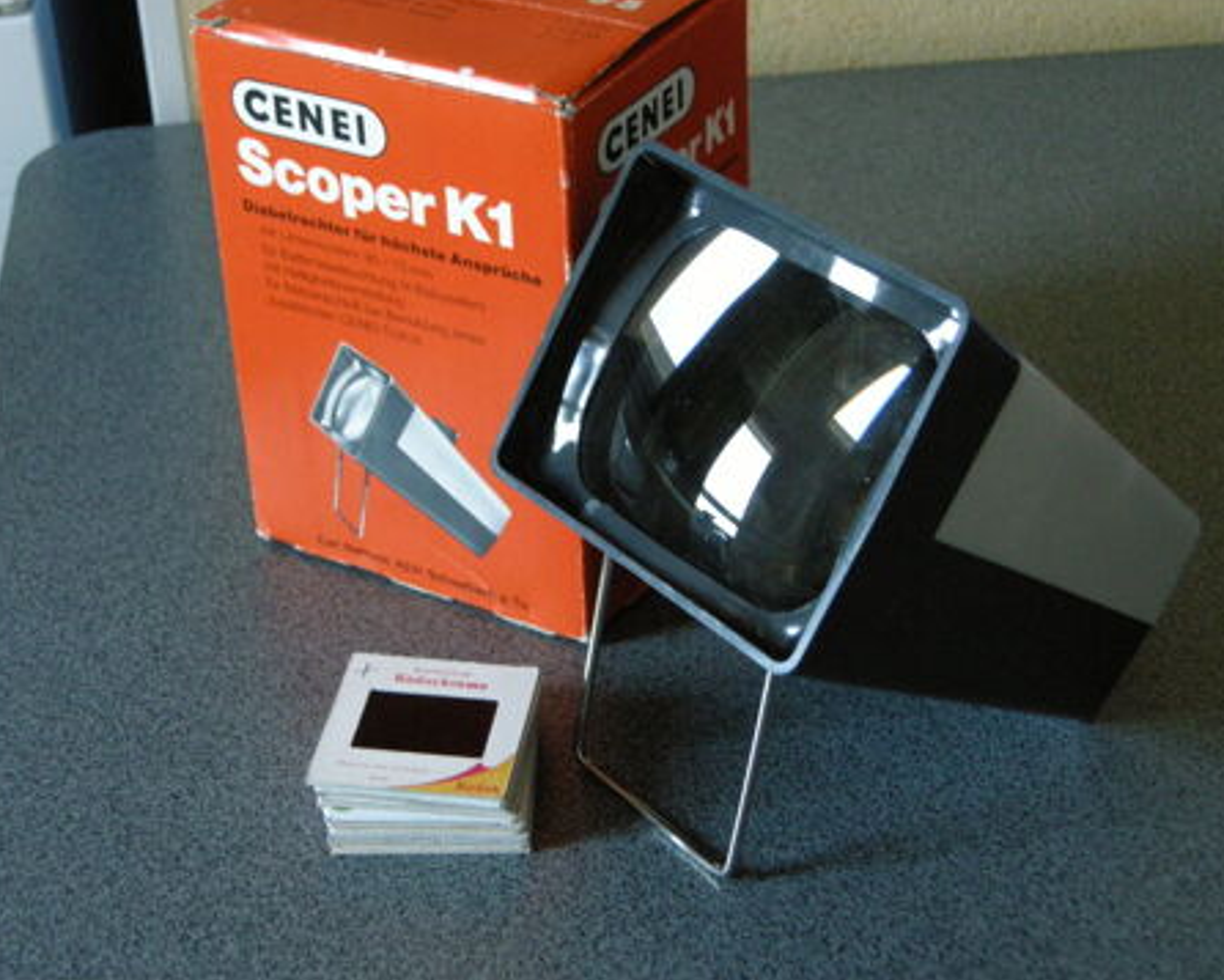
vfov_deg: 24.2
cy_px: 489
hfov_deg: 30.0
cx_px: 628
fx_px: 2283
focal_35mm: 63
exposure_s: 1/11.5
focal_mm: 12.9
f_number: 3.5
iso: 400
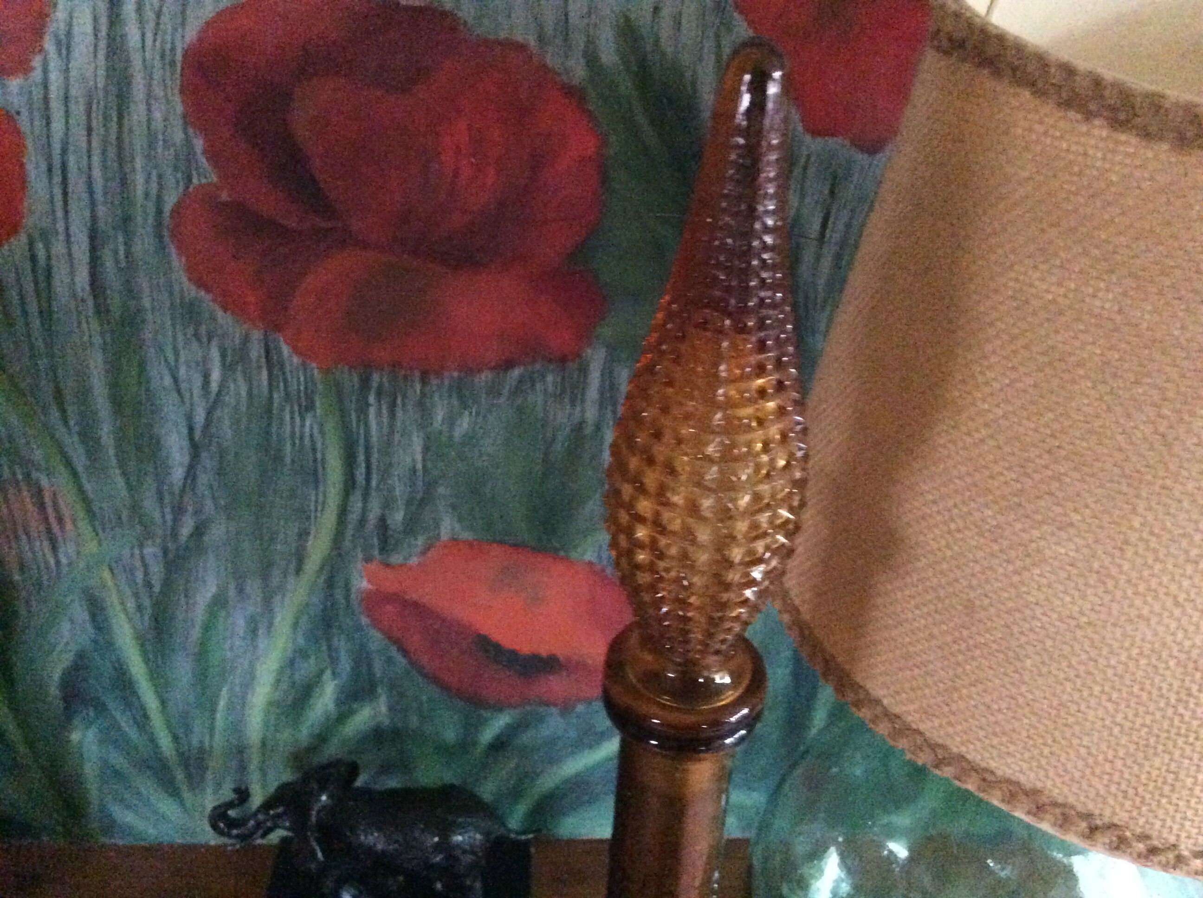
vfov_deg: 44.1
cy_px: 449
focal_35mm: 32
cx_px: 602
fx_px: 1110
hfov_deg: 56.9
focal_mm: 3.3
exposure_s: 1/15
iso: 800
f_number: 2.4
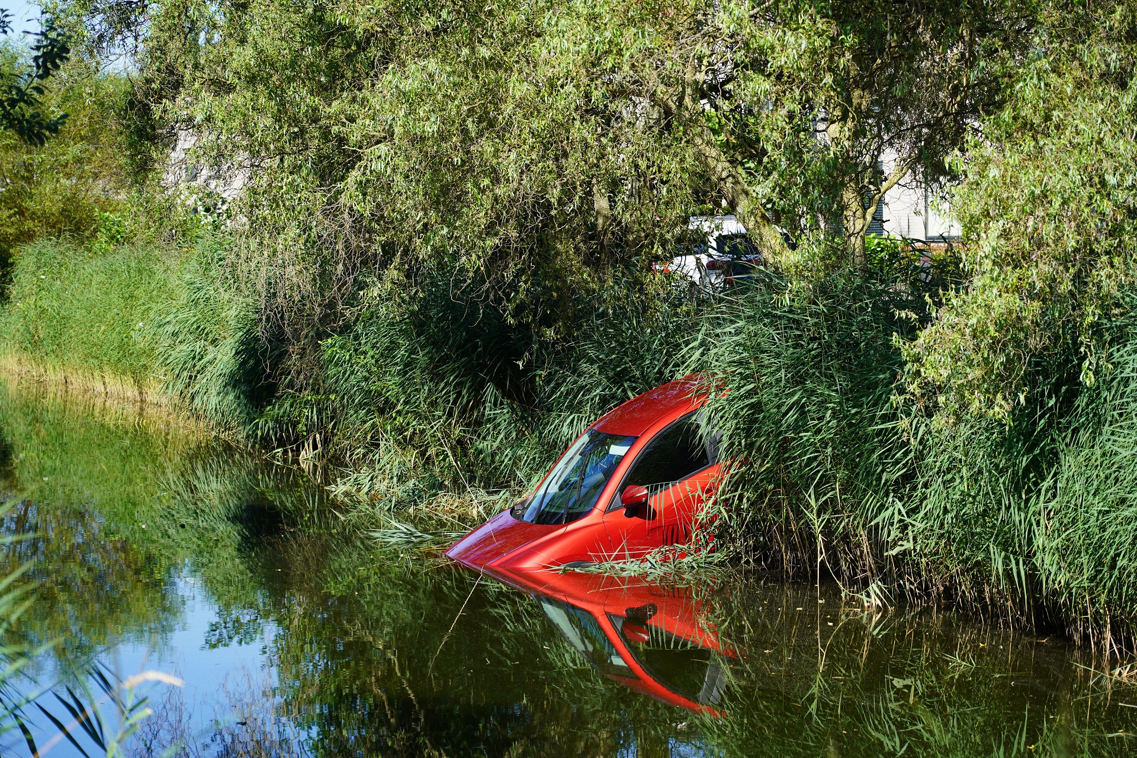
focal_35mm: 105
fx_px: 3316
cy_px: 379
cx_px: 568
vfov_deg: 13.0
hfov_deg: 19.5
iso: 100
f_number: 5
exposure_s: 1/320
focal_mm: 105
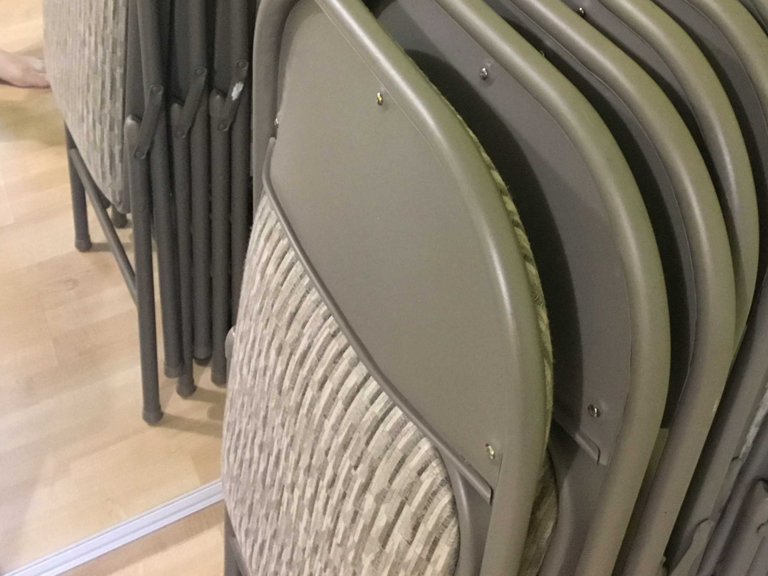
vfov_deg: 31.2
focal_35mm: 46
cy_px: 172
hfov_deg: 40.4
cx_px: 545
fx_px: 1021
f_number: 2.4
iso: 250
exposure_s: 1/15
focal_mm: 3.3
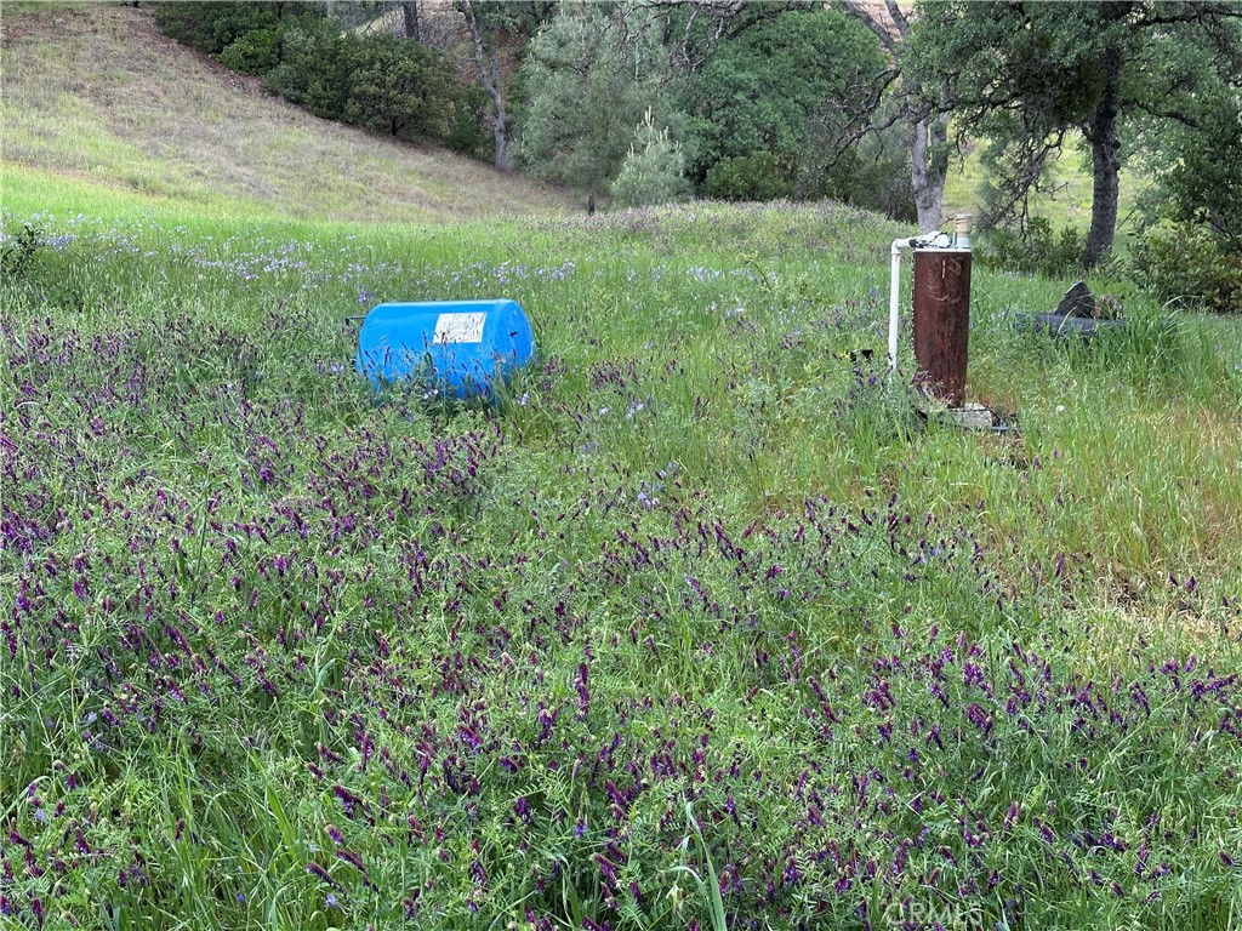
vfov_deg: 30.3
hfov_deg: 39.7
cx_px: 621
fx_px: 1722
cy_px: 466
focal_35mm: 48
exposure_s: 1/321
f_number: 1.78
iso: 64
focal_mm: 6.86
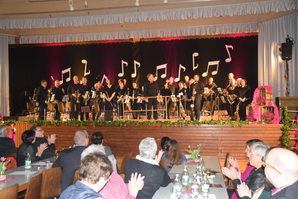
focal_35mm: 38
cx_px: 149
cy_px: 100
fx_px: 310
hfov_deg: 51.3
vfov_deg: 35.5
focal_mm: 25
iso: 2200
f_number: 4
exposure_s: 1/60
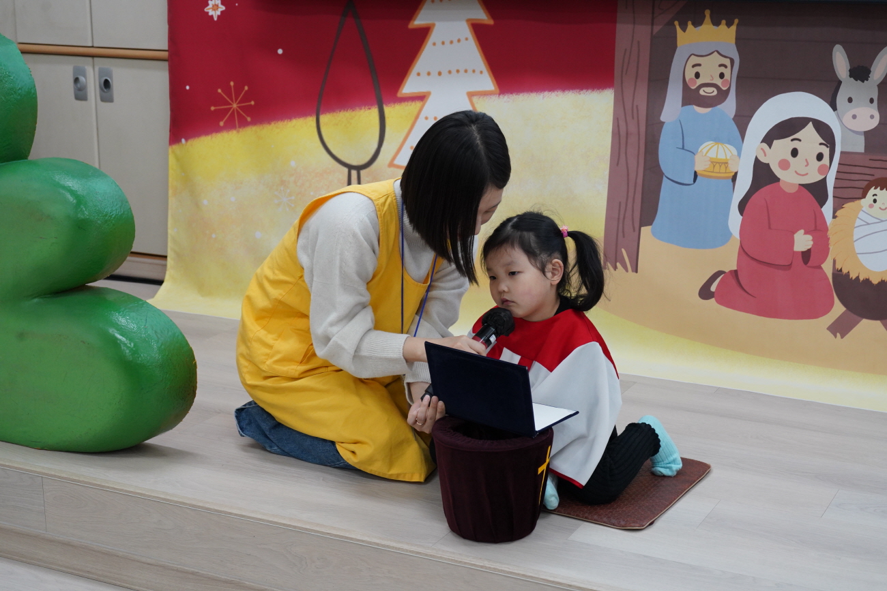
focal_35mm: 60
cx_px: 444
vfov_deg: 22.6
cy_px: 296
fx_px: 1478
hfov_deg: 33.4
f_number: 7.1
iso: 2500
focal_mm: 60
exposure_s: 1/100
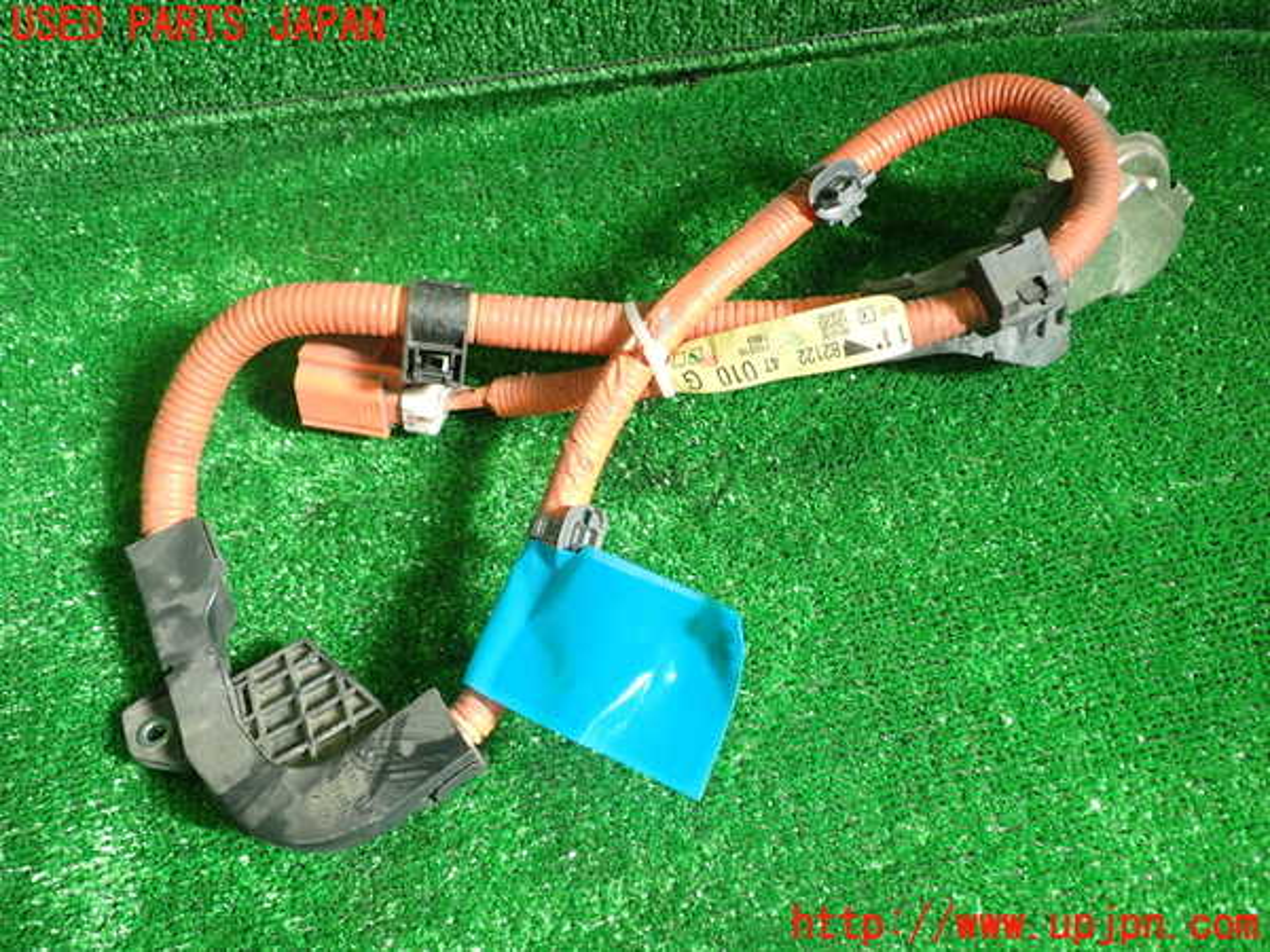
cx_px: 635
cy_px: 476
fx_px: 1101
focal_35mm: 30
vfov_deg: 46.8
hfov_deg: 60.0
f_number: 2.3
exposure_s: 1/40
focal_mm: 5.4
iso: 200
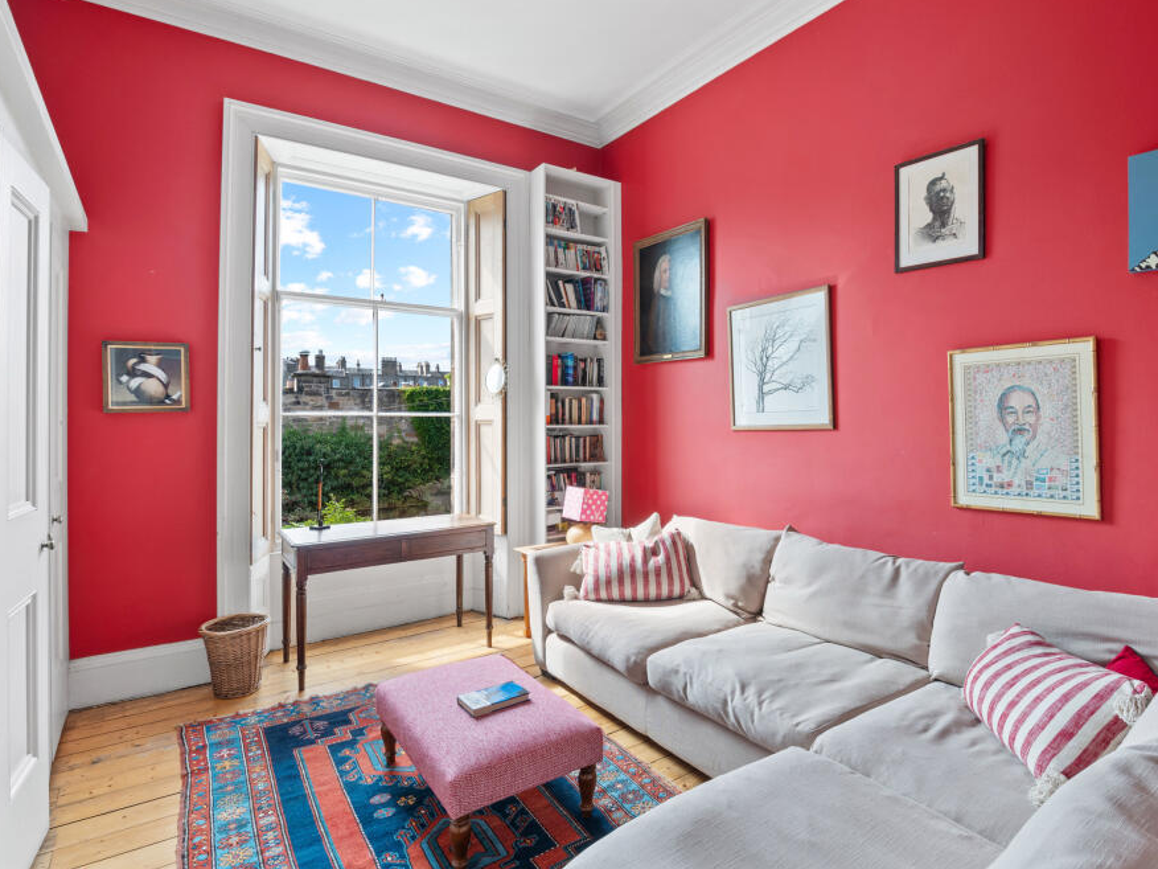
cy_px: 434
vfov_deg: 71.6
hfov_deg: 87.3
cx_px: 650
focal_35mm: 18
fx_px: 602
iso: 250
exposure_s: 1/13
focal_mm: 16
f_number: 9
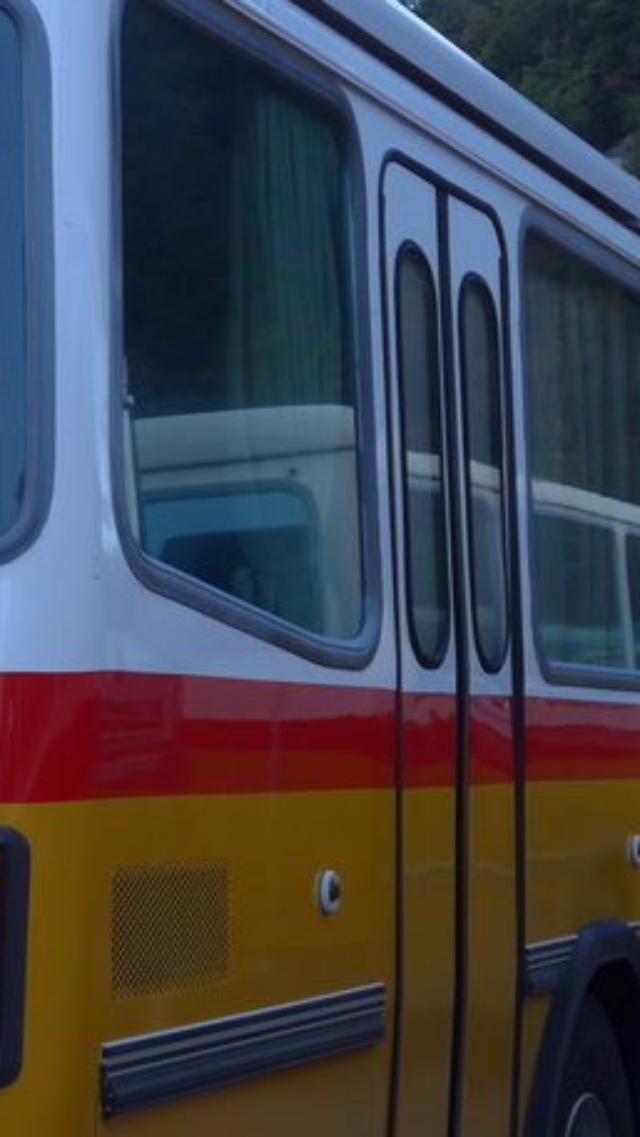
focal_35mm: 103
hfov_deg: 11.4
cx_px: -212
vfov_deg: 20.7
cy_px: 684
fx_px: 3108
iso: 80
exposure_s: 1/200
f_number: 2.8
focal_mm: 7.5
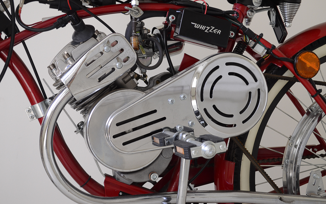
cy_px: 98
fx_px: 489
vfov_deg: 23.6
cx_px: 163
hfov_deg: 36.9
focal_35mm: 55
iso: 640
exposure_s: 1/80
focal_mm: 36
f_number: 5.6
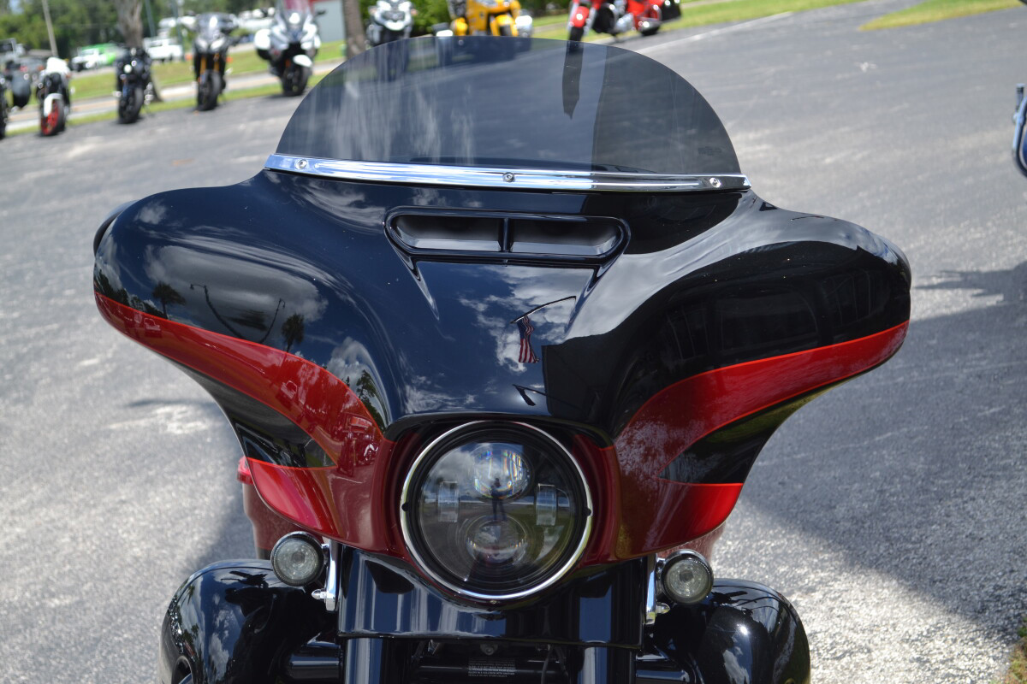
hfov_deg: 28.1
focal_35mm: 72
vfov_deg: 18.9
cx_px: 514
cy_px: 342
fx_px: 2054
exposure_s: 1/200
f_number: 7.1
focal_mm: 48
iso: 100
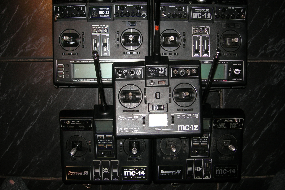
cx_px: 142
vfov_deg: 33.4
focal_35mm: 40
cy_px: 88
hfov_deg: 48.5
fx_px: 317
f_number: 2.8
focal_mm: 7.8
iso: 64
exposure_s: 1/60.1
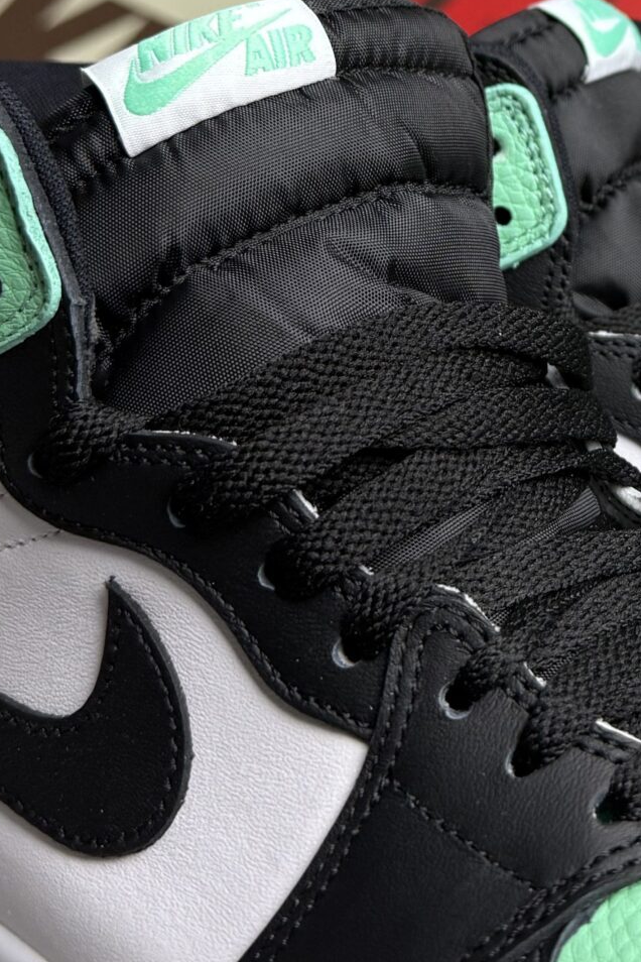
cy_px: 196
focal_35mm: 67
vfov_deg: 29.4
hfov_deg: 19.8
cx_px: 613
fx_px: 1789
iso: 125
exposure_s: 1/50
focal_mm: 6.76
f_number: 1.78
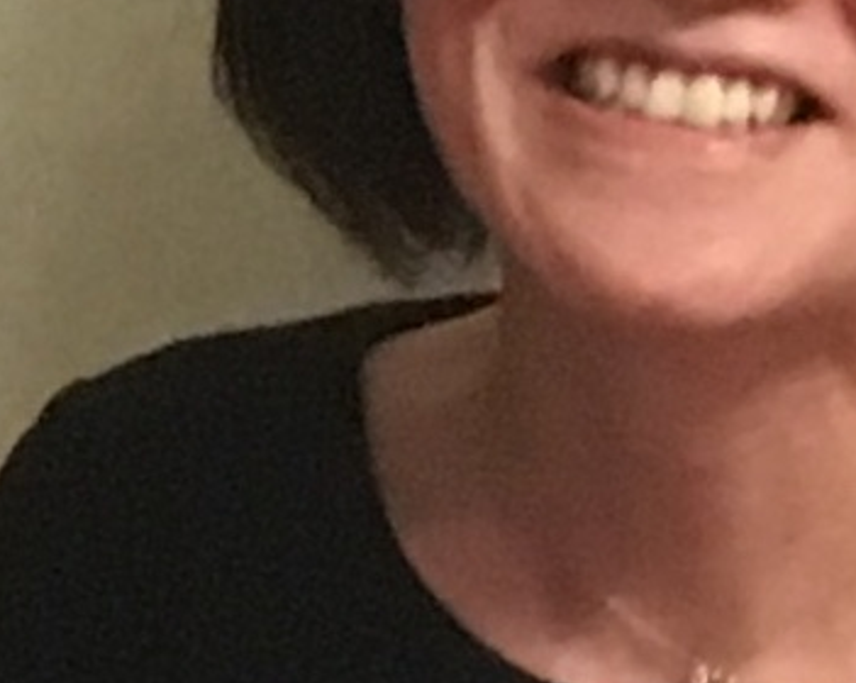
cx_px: 769
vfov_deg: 20.8
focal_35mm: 70
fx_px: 1771
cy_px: -56
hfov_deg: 26.3
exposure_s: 1/15
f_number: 2.2
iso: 320
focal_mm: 4.15
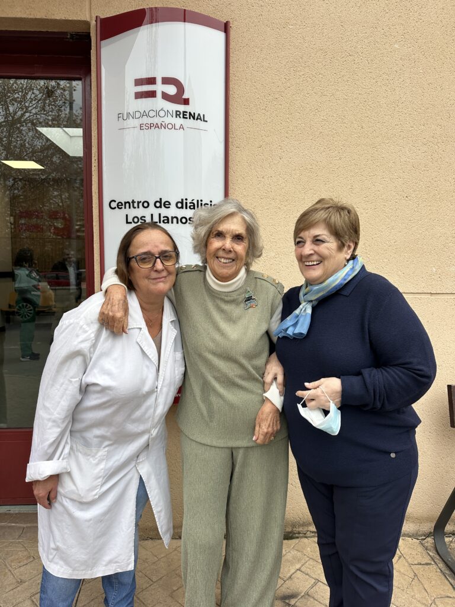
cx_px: 228
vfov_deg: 71.6
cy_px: 304
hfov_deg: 56.8
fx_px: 421
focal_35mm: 24
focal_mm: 6.86
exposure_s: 1/549
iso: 80
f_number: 1.78
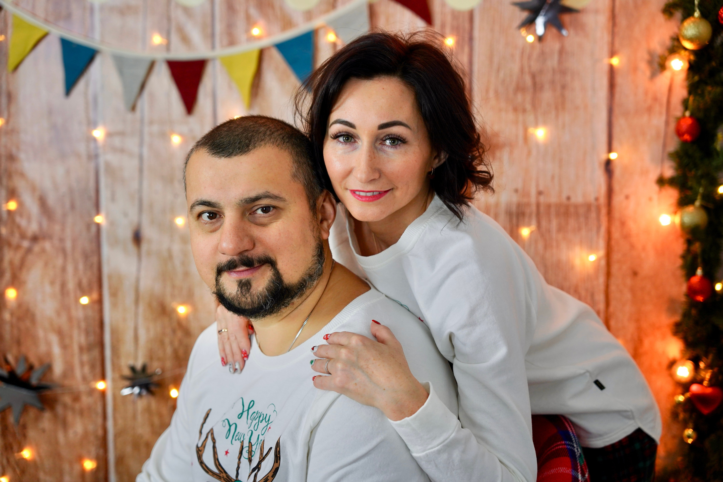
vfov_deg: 26.3
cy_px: 241
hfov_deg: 38.7
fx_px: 1030
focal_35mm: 51
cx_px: 362
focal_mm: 51.3
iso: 400
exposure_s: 1/125
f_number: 3.2
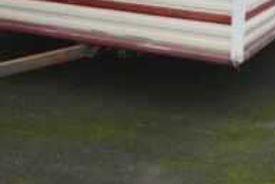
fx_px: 642
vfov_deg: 15.3
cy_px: -70
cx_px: 202
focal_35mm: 84
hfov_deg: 23.9
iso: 360
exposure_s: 1/125
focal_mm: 20
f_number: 5.6
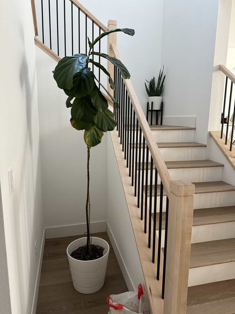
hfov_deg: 56.8
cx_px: 118
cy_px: 157
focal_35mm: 24
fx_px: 217
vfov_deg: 71.6
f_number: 1.78
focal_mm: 6.86
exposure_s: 1/60
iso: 200
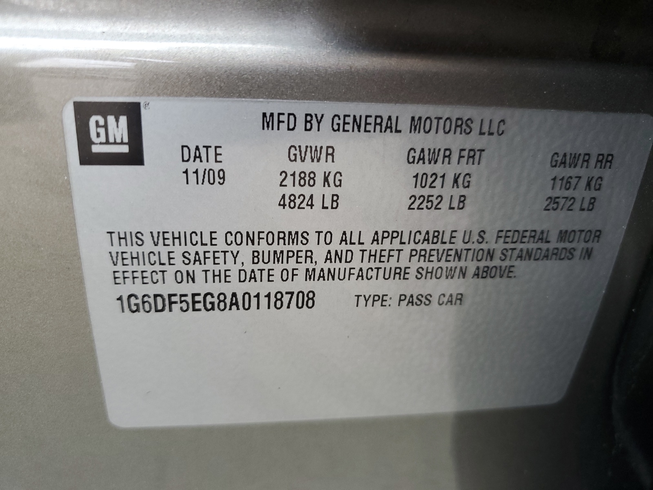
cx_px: 326
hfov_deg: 67.3
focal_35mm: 26
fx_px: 490
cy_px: 245
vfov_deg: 53.1
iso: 65
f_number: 1.5
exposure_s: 1/60.2
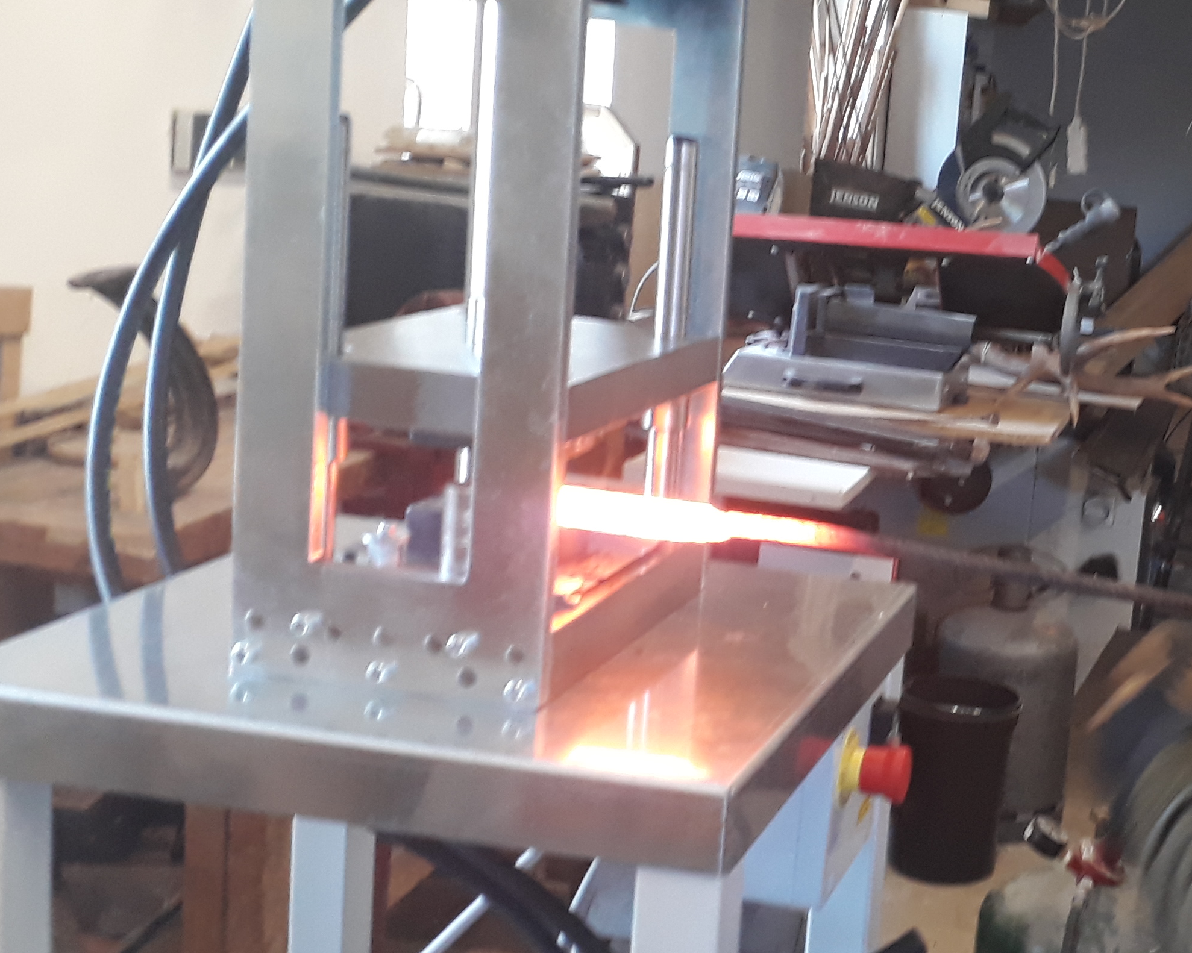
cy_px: 433
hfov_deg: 32.5
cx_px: 1068
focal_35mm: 55
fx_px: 1940
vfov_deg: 27.6
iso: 160
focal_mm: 3.6
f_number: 1.9
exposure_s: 1/25
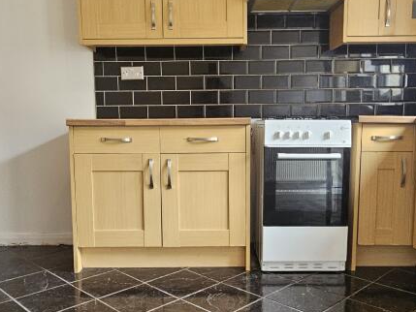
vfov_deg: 45.4
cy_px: 174
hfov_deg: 58.3
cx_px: 211
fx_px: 373
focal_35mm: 31
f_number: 2.2
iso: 250
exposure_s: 1/50
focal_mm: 2.2
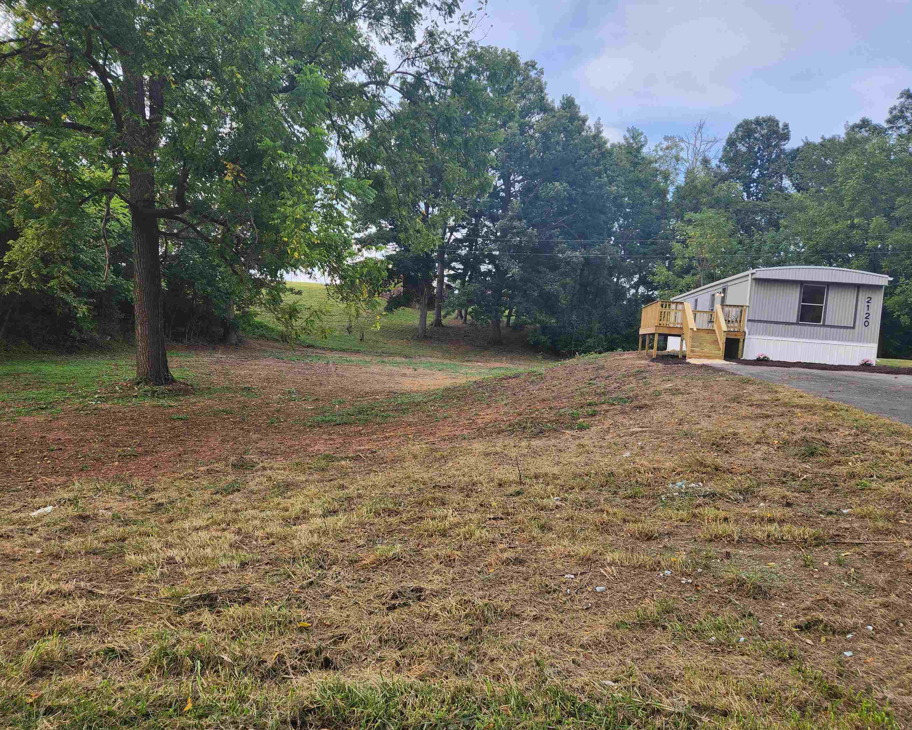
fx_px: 648
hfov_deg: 70.3
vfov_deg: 58.8
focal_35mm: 24
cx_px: 448
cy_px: 365
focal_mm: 5.4
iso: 20
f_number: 1.8
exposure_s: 1/203
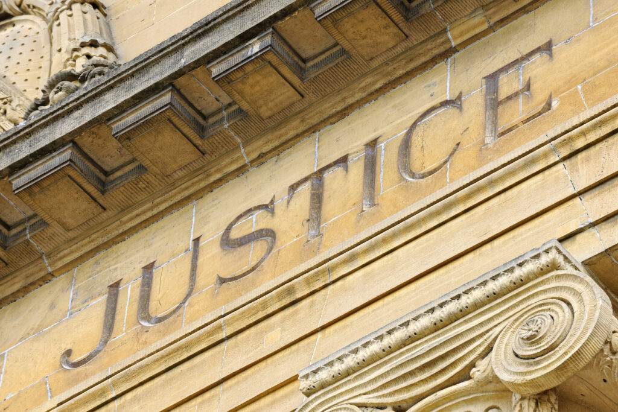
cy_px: 206
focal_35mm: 180
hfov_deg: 11.4
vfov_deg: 7.6
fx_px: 3090
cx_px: 309
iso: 100
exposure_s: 1/15
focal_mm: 180
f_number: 11
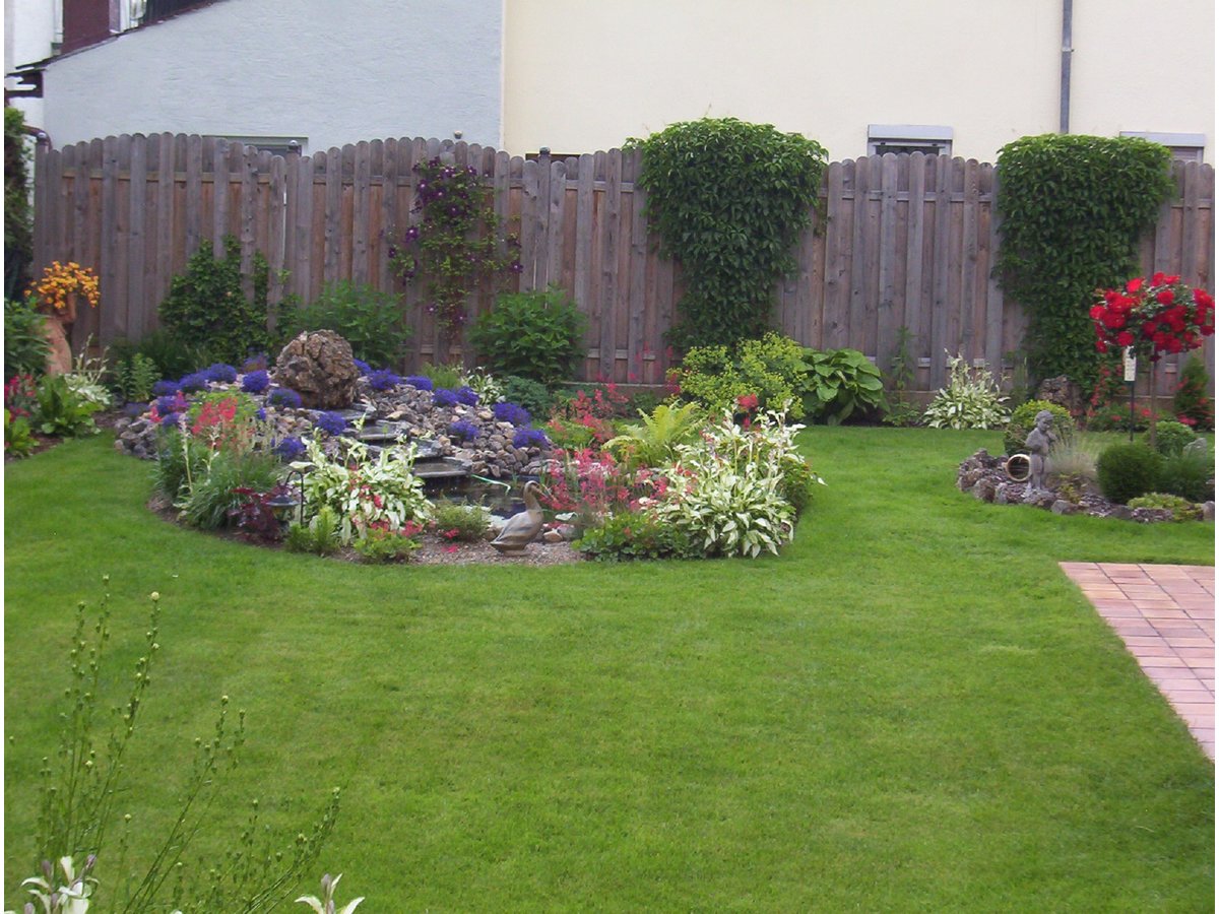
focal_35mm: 64
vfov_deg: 22.9
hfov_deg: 30.3
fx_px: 2254
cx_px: 610
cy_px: 457
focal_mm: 9.98
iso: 100
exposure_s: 1/350
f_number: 3.54
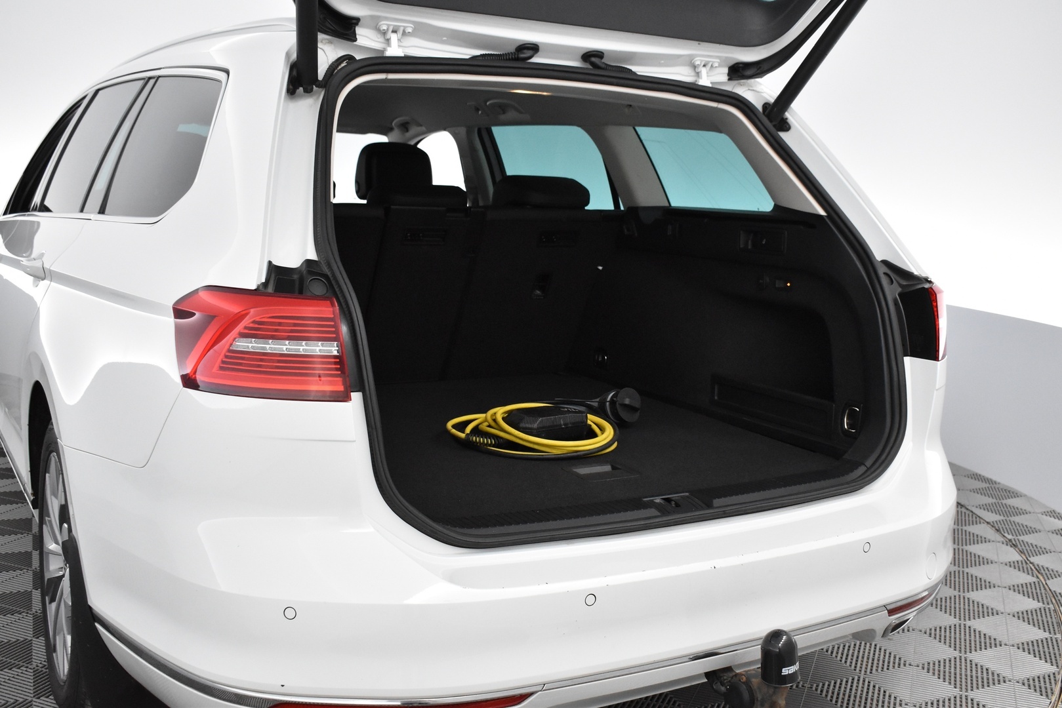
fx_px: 1062
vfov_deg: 36.9
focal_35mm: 36
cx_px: 531
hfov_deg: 53.1
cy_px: 354
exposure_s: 1/125
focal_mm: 24
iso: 3200
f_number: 5.6
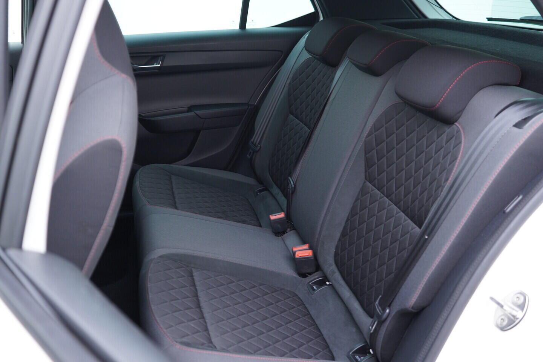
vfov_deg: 36.9
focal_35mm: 36
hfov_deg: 53.1
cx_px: 272
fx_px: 543
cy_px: 181
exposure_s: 1/40
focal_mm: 24
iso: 320
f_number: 2.8
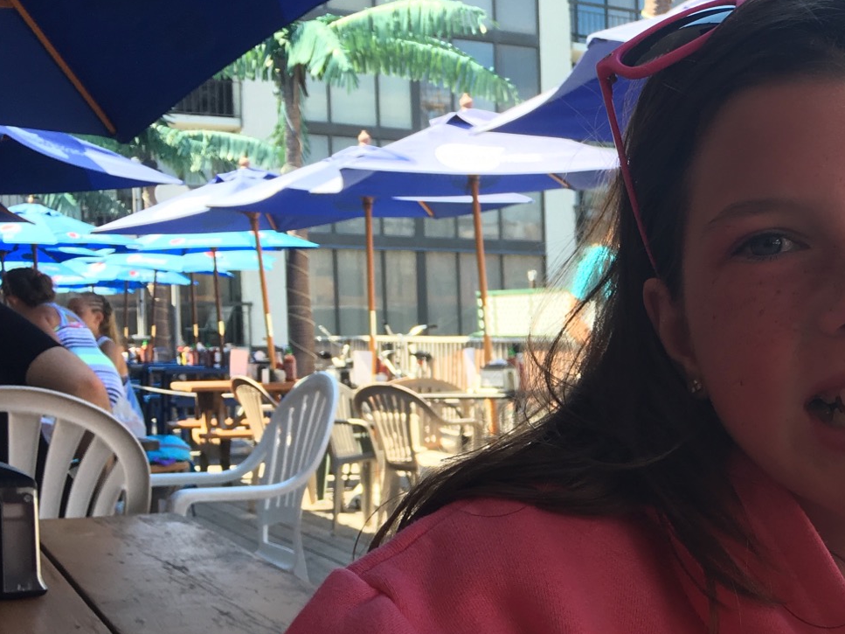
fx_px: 1464
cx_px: 863
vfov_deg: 24.2
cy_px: 462
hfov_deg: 29.8
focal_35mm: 60
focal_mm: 4.15
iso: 25
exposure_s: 1/184
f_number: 2.2
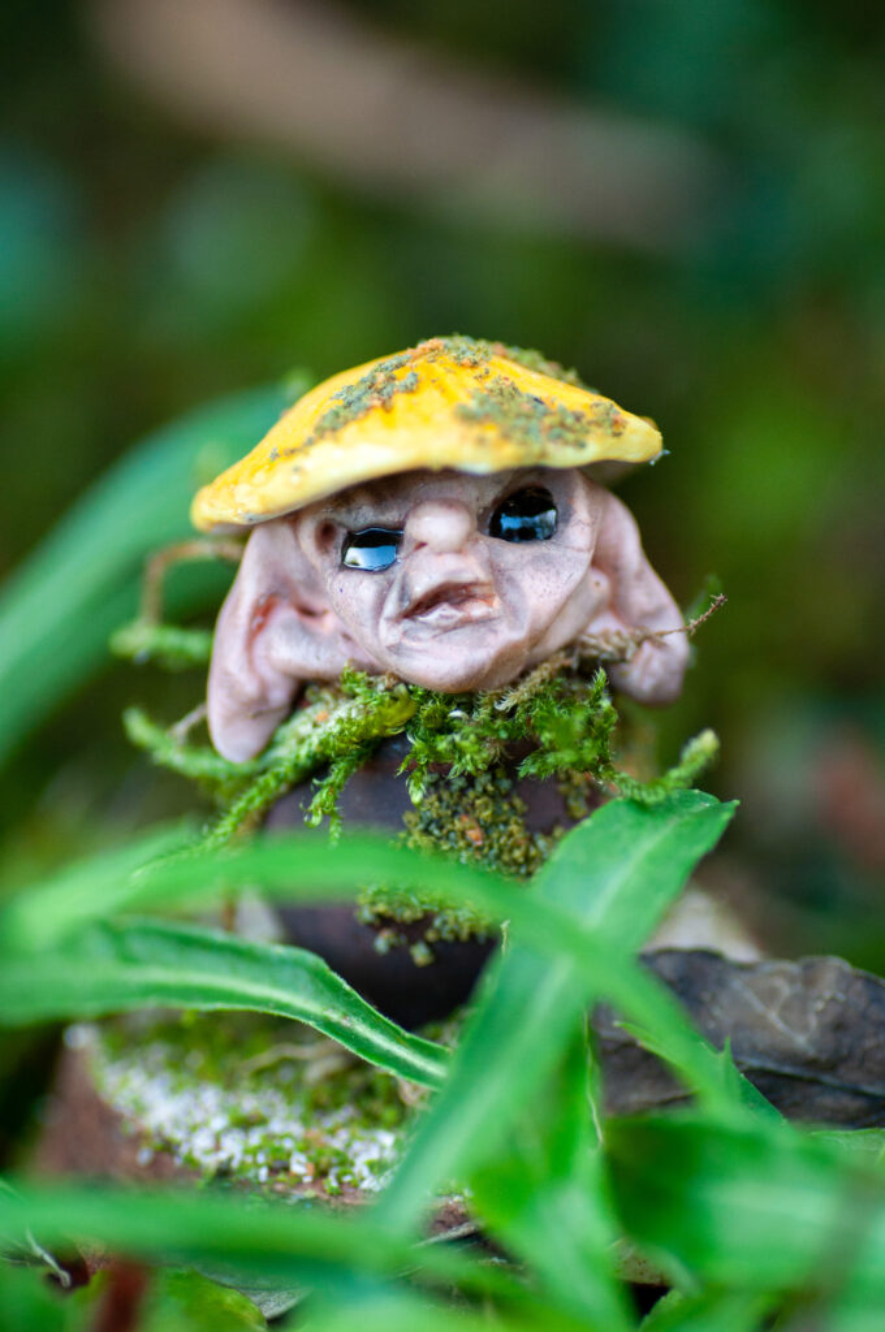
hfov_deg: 10.1
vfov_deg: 15.2
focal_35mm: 135
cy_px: 666
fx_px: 4991
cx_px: 442
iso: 640
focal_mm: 90
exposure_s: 1/200
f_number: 4
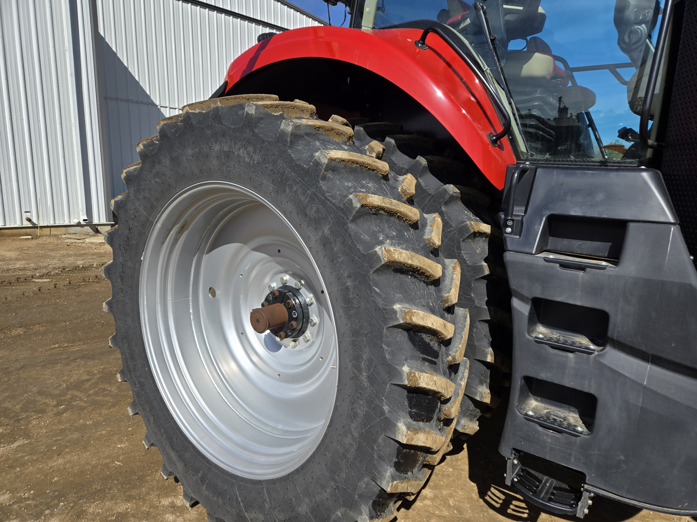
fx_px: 463
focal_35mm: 23
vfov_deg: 58.9
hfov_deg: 73.9
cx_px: 348
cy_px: 261
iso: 25
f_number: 1.8
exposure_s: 1/2111
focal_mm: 5.4
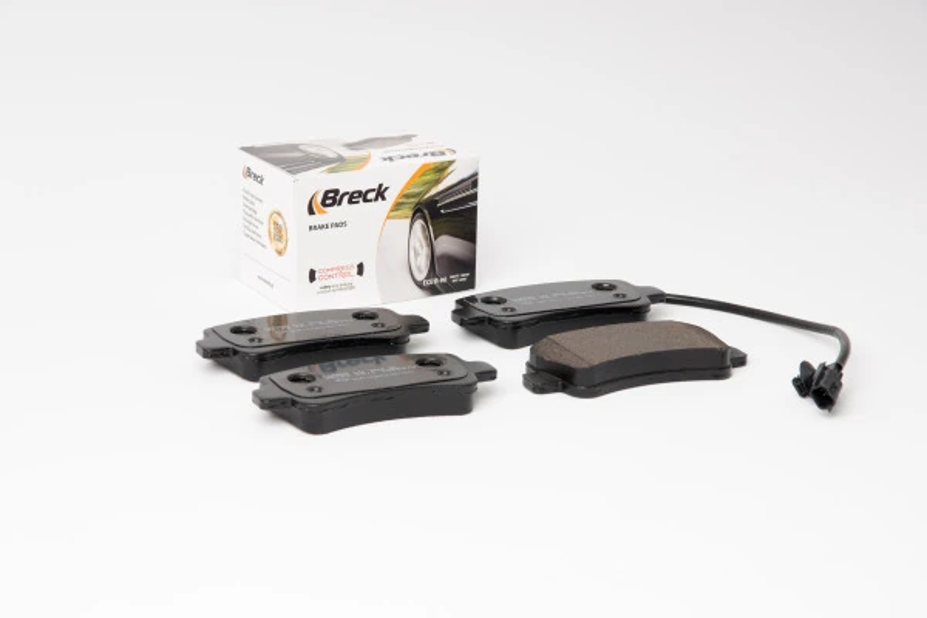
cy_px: 309
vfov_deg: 15.2
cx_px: 464
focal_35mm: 90
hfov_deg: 22.6
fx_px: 2317
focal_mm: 60
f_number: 11
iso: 100
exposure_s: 1/200
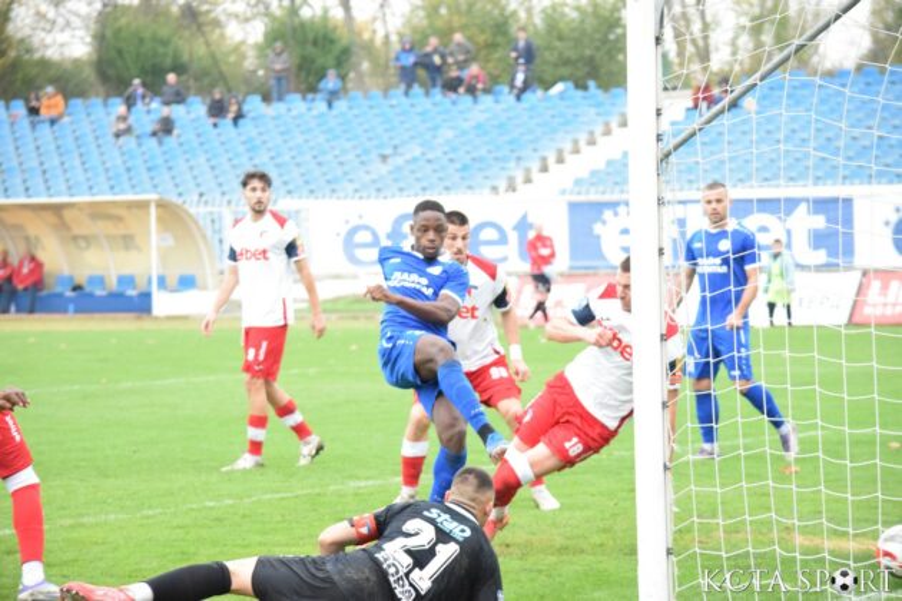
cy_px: 300
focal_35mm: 158
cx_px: 451
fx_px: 3946
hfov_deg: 13.0
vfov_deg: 8.7
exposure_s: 1/1000
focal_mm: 105
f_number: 4.8
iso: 6400
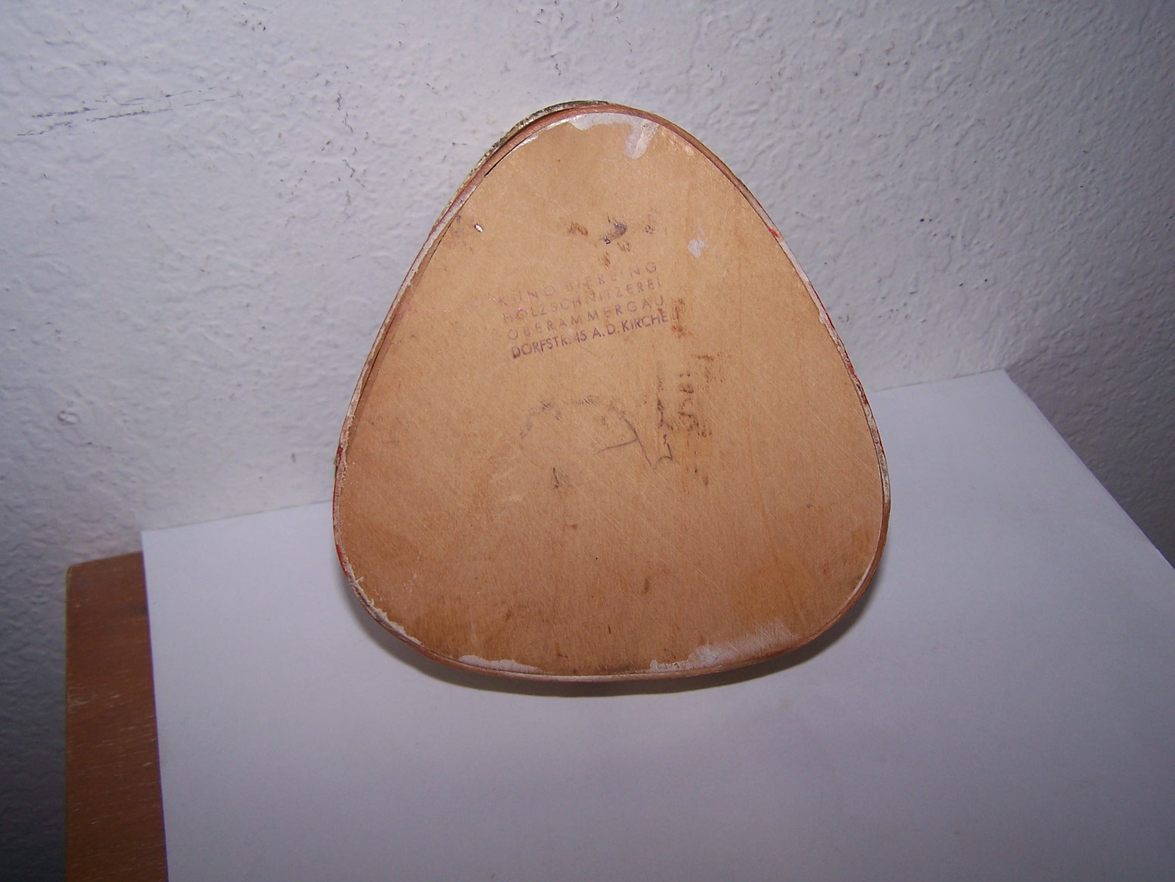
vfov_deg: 37.7
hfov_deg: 49.0
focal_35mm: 38
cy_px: 441
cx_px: 588
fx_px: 1290
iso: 80
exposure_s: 1/60
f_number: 2.8
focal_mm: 6.3
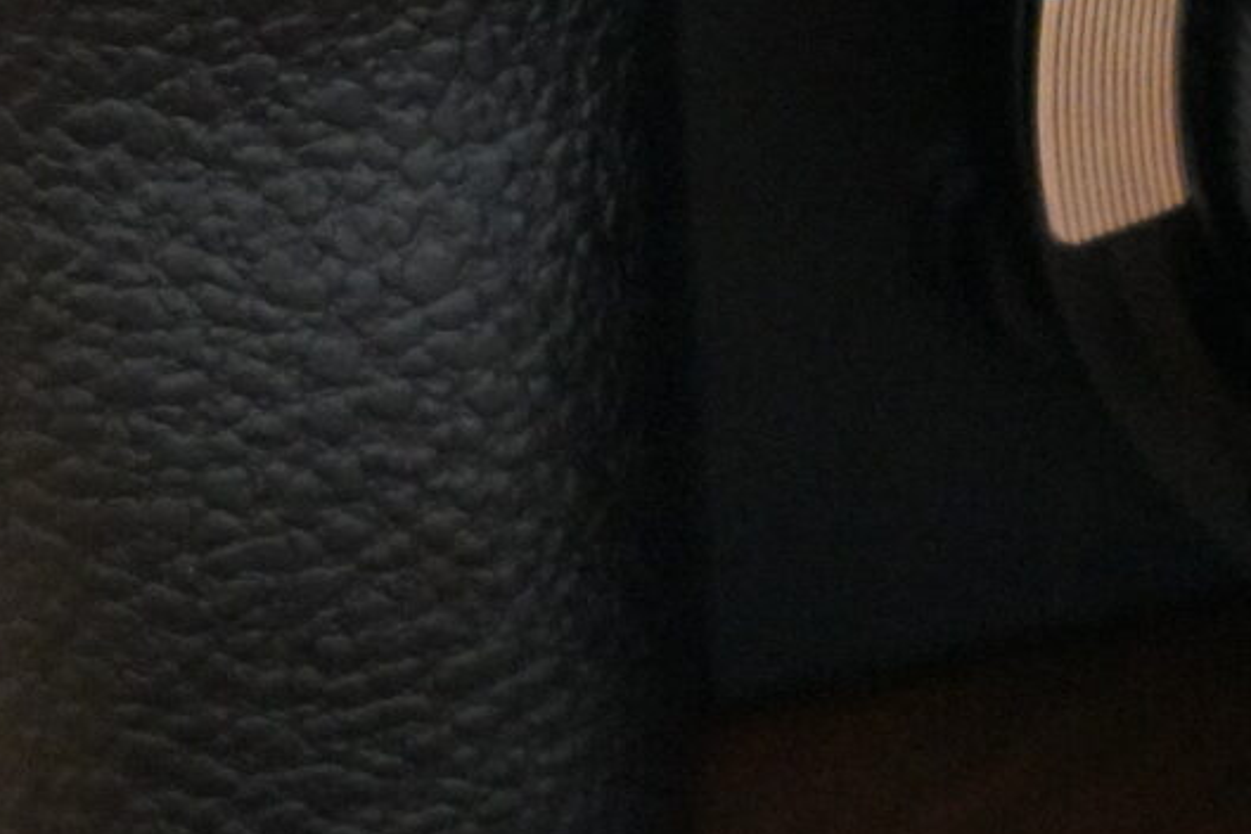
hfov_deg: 7.2
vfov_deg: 4.8
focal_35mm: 286
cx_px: 1478
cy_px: -389
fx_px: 9938
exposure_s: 1/60
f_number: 5.6
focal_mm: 59
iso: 12800
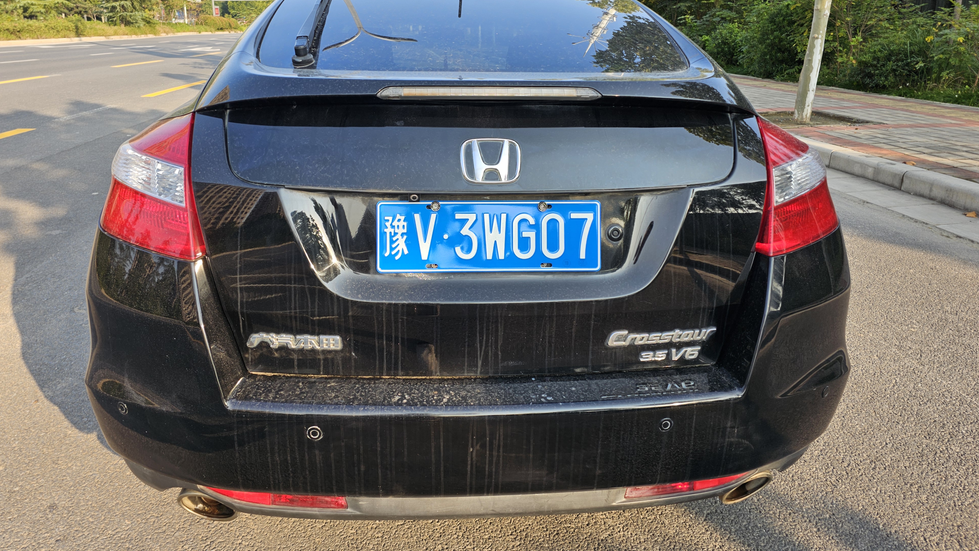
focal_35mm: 26
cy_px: 211
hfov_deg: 71.9
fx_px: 675
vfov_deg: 44.1
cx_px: 478
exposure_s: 1/181
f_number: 1.7
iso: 10
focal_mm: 6.3
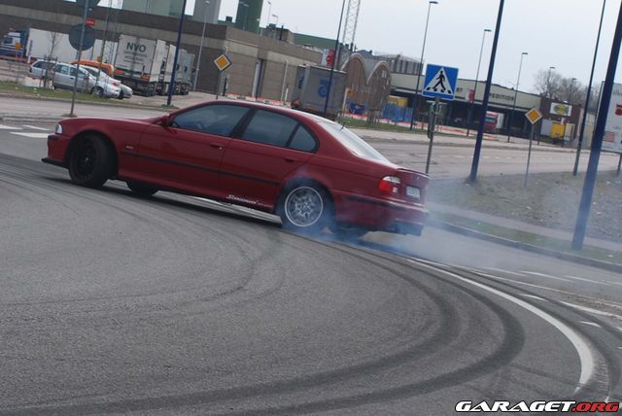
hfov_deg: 35.0
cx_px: 311
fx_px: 986
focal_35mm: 57
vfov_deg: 23.8
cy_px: 208
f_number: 8
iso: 100
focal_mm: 38
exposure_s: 1/250
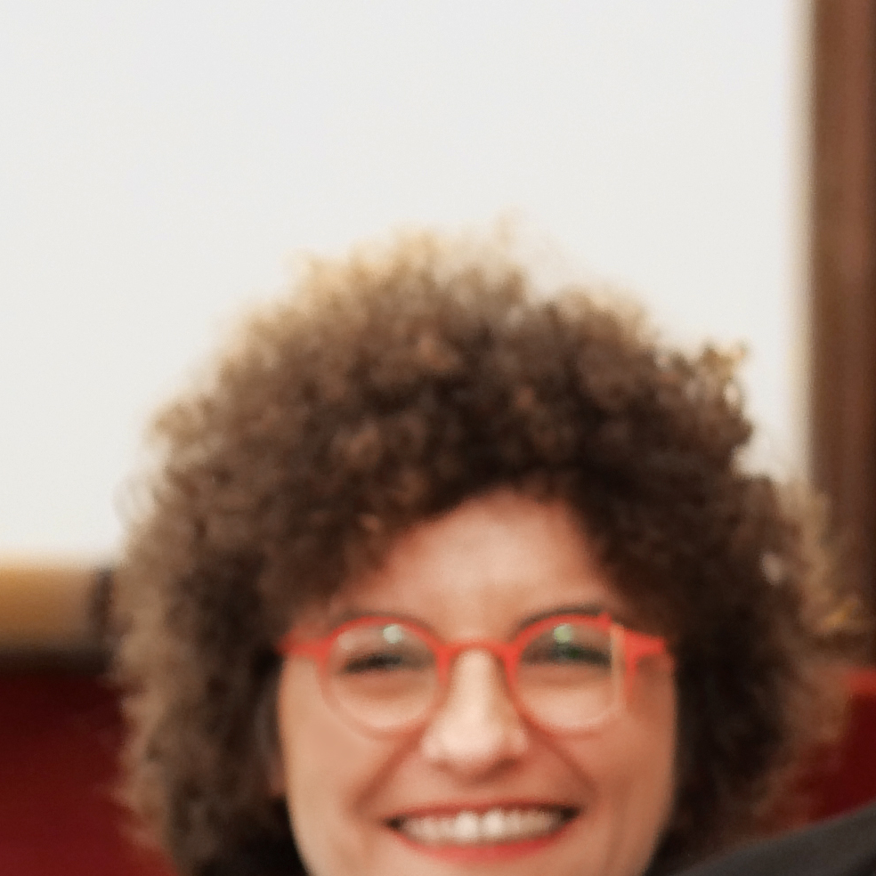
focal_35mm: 419
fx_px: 11996
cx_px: 1957
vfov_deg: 4.2
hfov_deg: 4.1
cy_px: 1216
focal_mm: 45
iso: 500
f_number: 2
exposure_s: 1/100
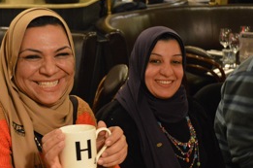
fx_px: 533
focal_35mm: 76
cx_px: 76
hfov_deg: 26.5
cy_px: 104
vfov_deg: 17.9
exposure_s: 1/6
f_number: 4.5
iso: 3200
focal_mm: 30
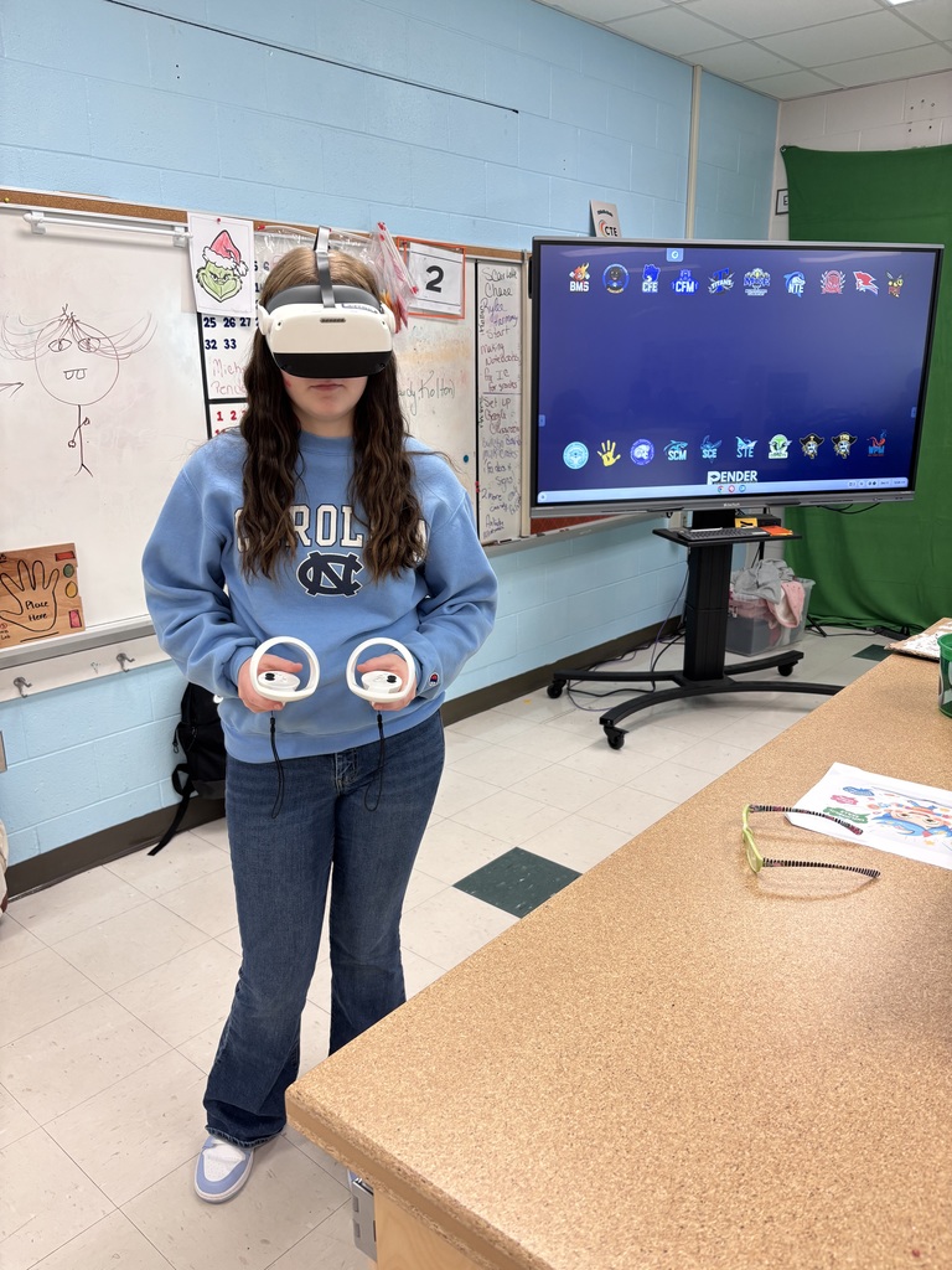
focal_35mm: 26
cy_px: 635
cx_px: 476
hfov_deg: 53.1
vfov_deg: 67.3
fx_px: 953
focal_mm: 5.96
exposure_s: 1/120
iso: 80
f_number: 1.6
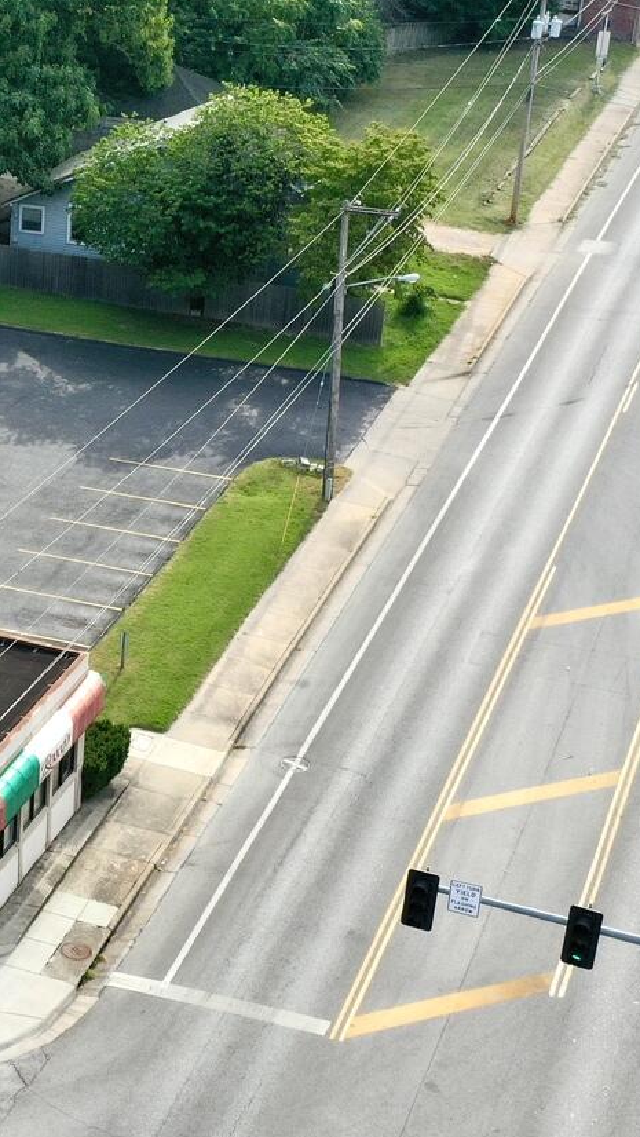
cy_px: 666
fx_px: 2141
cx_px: -146
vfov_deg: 29.7
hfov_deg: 16.3
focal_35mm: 71
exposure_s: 1/240
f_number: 7.1
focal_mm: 10.26
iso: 100
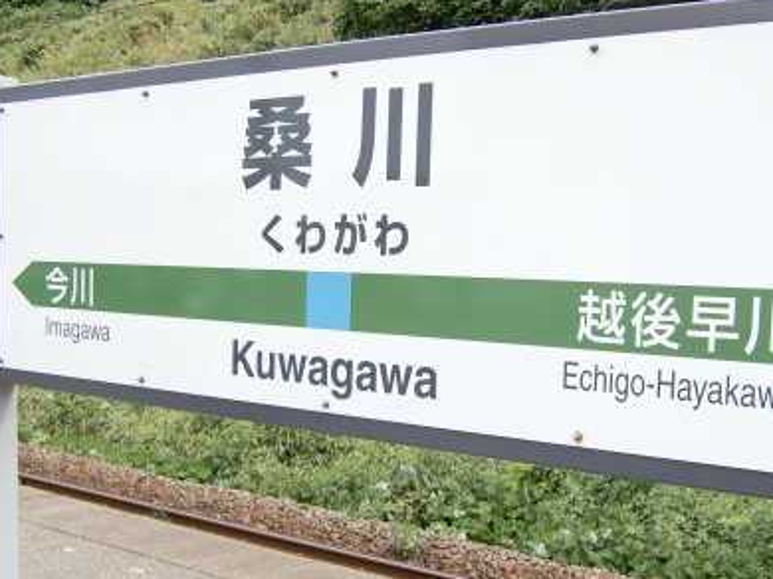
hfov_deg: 40.8
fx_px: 1027
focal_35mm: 46
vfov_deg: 31.4
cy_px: 361
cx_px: 503
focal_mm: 4.9
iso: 64
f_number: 2.6
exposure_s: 1/500
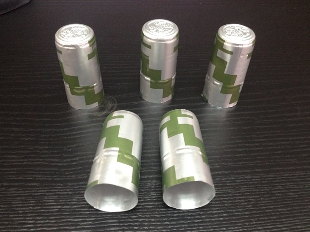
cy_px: 116
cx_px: 155
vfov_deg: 40.7
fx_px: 313
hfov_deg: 52.6
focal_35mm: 35
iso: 250
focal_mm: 4.28
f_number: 2.4
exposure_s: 1/20
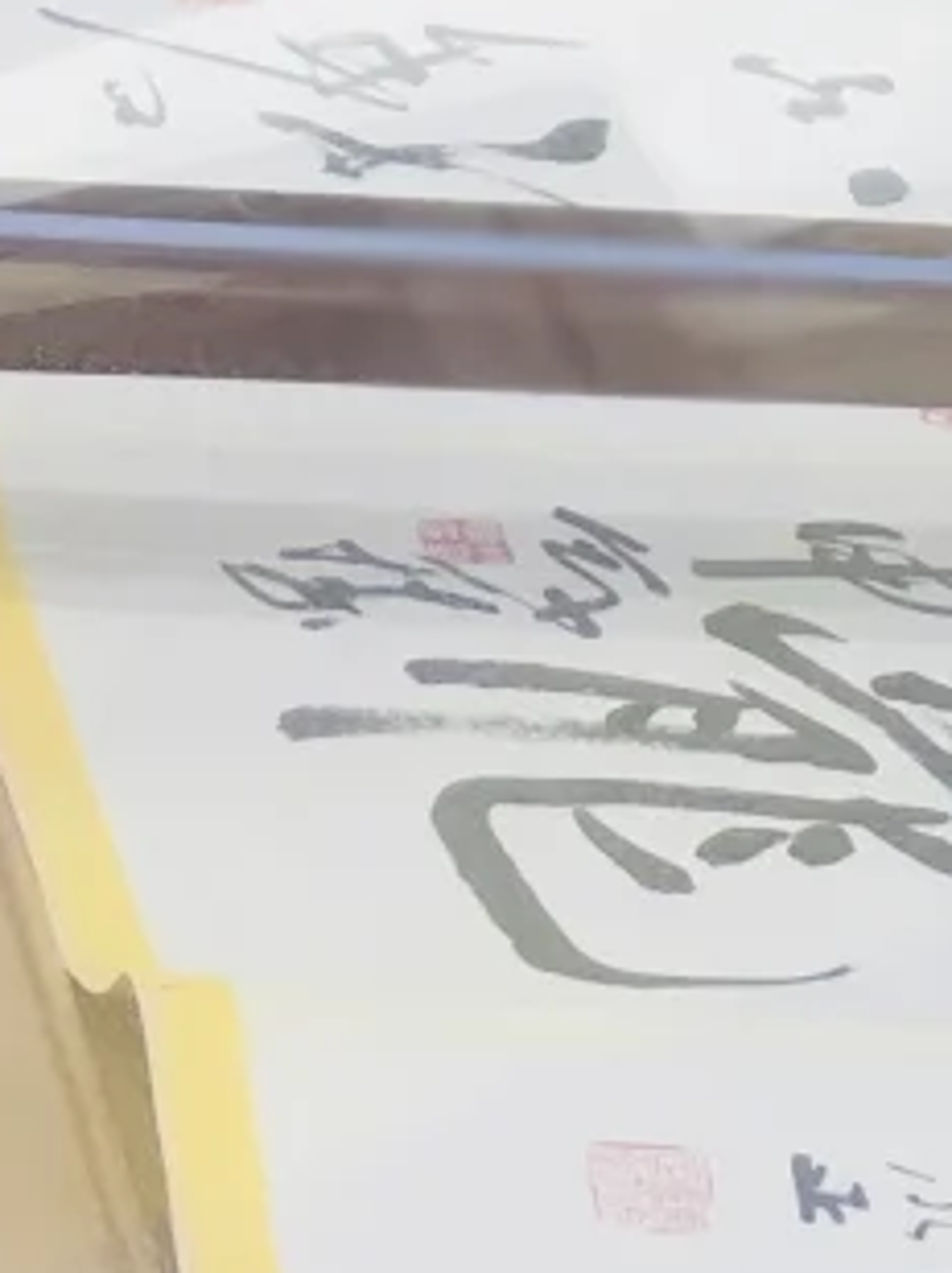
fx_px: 9774
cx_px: 1348
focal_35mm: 266
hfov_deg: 5.5
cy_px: 1594
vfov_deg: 7.4
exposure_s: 1/33
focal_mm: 6.6
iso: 40
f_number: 2.8
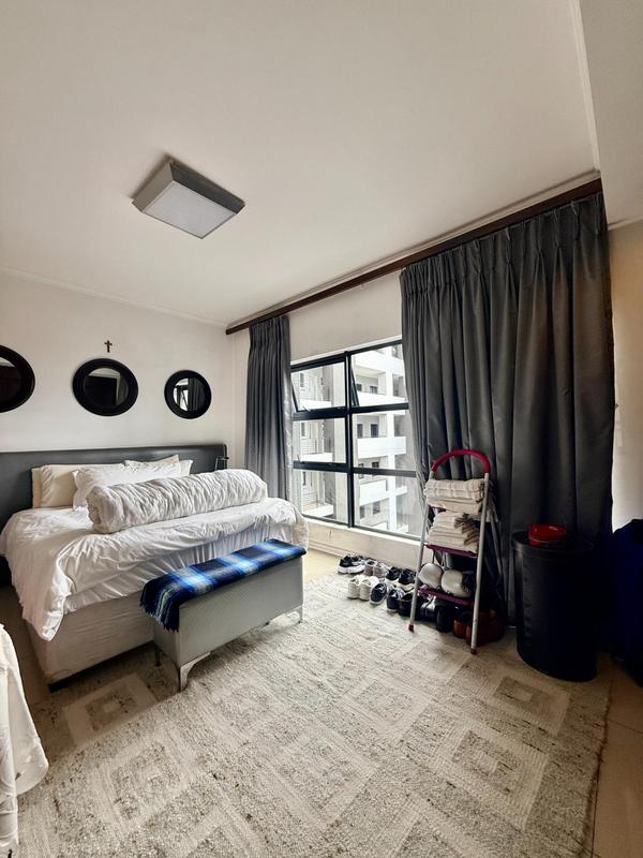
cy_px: 429
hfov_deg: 85.7
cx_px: 322
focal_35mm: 14
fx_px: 347
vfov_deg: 102.1
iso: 64
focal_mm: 2.22
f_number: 2.2
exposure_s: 1/123
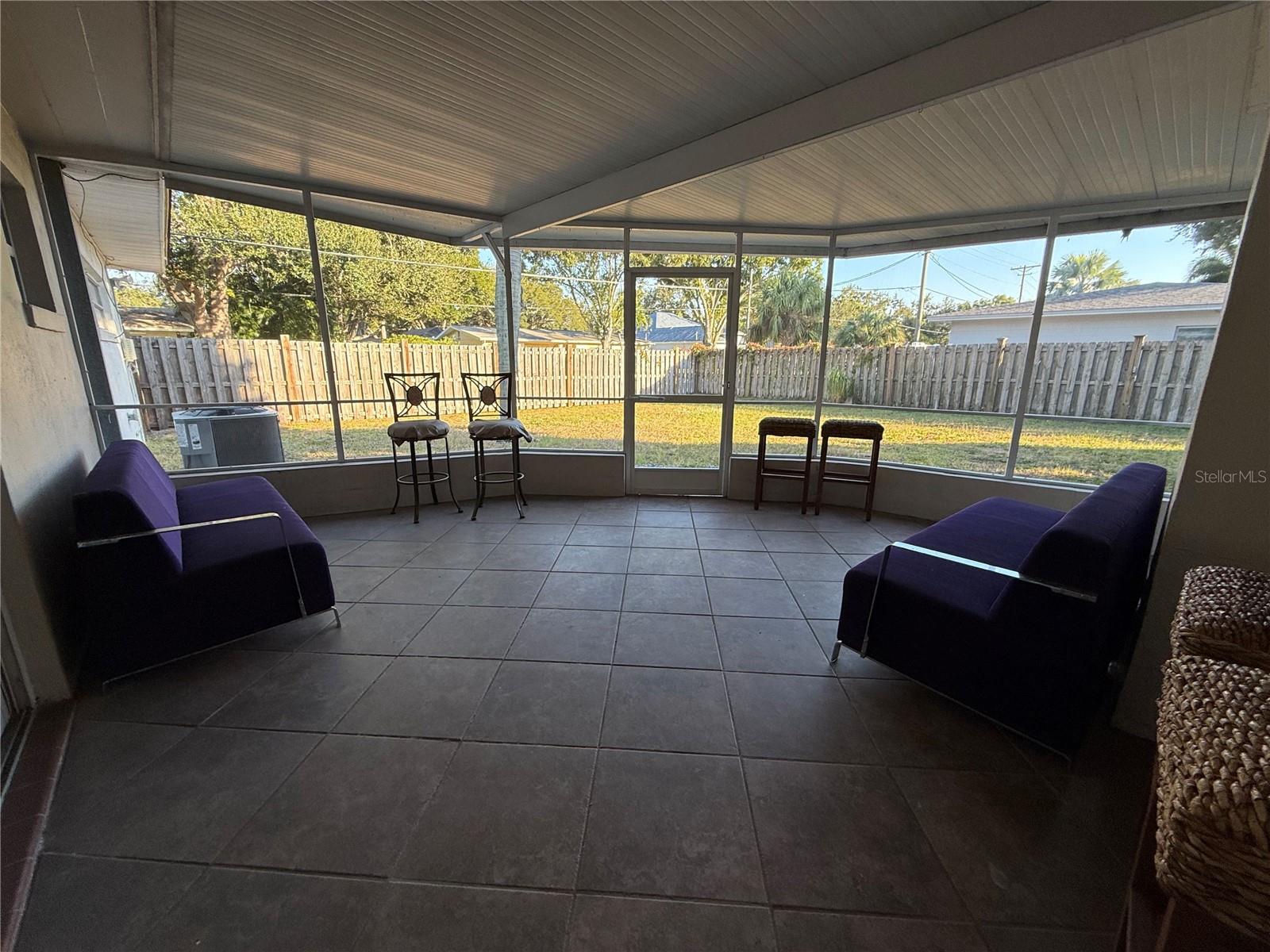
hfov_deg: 102.1
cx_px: 635
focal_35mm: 14
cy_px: 476
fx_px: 514
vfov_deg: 85.7
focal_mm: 2.22
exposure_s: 1/113
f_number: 2.2
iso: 50
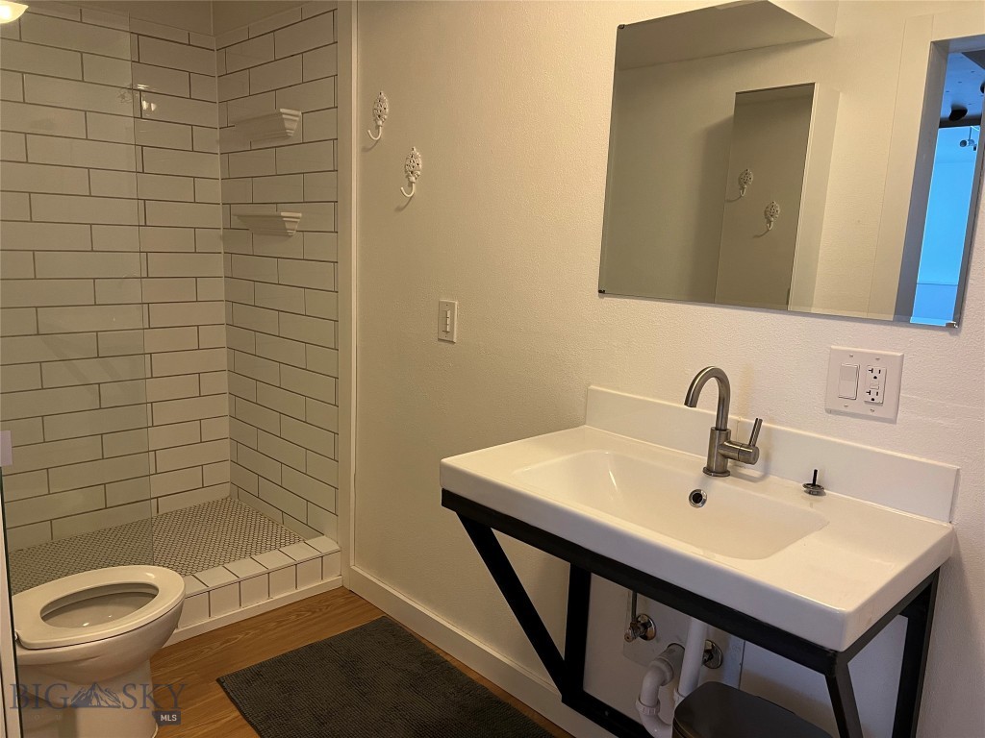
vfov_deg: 53.1
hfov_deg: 67.3
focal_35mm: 26
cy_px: 369
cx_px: 492
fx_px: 740
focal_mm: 5.7
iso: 250
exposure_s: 1/60
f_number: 1.5
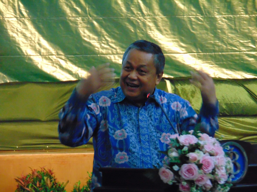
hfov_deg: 6.5
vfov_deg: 4.8
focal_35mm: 307
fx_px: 2279
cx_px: 128
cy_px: 96
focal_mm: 55.1
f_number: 4.2
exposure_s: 1/15
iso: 800
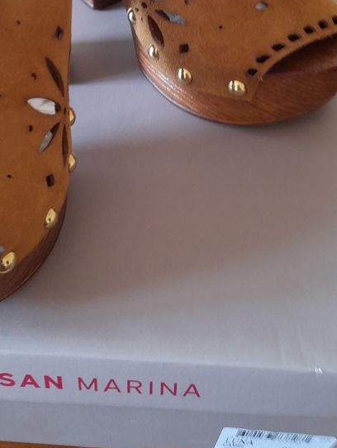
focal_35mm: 46
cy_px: 115
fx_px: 596
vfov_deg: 40.1
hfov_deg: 31.5
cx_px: 138
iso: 250
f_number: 2
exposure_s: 1/50
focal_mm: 4.6
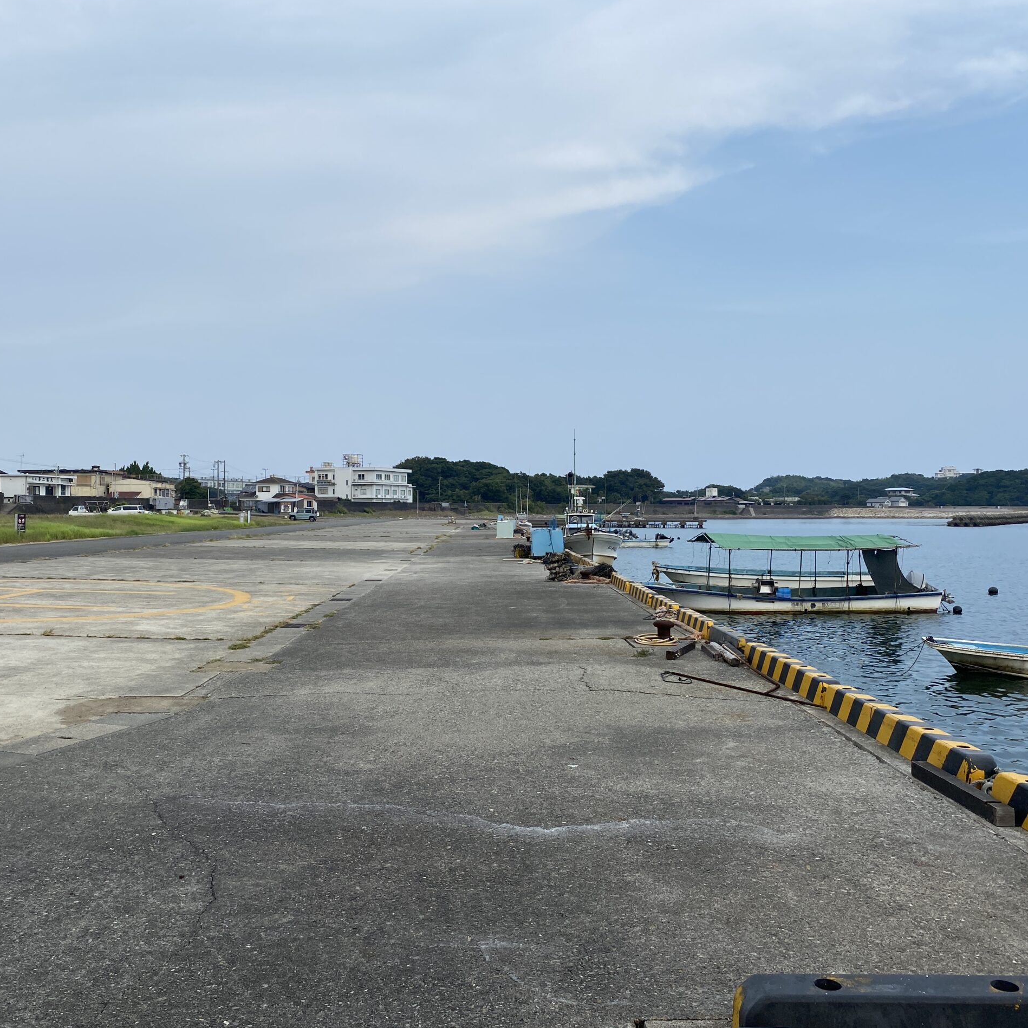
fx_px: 1042
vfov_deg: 52.5
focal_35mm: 31
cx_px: 480
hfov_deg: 52.5
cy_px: 512
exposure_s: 1/1484
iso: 32
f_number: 1.8
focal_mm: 4.25
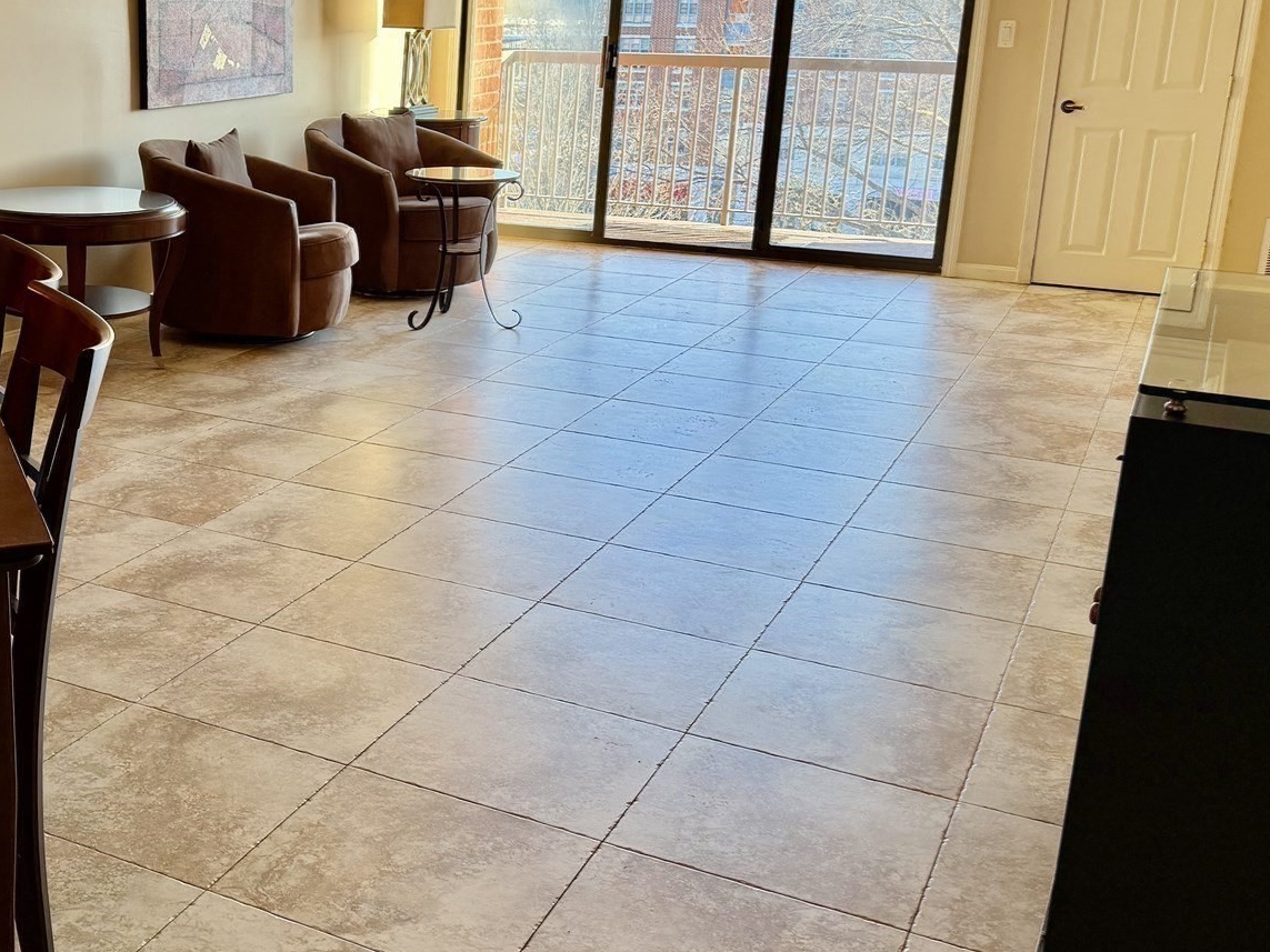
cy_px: 393
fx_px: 1577
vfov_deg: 33.5
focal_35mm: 43
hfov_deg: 41.8
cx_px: 238
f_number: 1.78
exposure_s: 1/189
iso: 100
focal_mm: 6.76
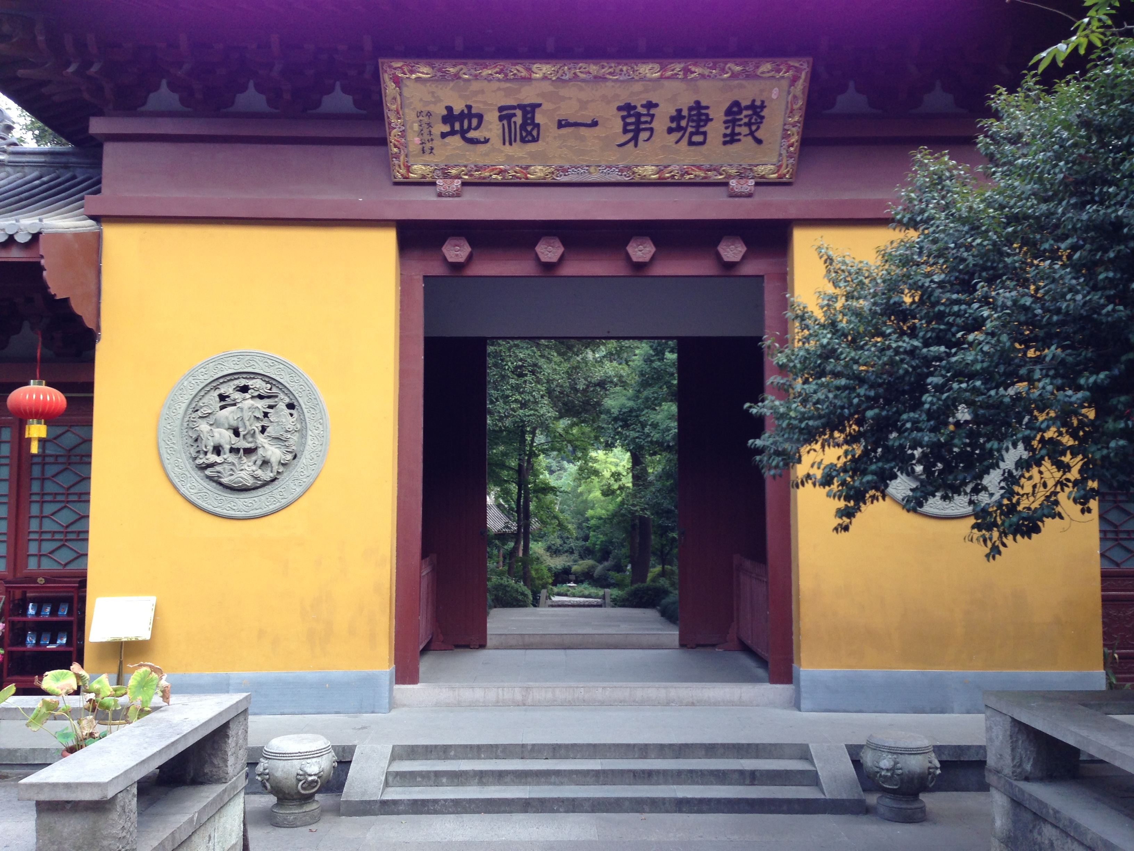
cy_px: 426
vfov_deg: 42.9
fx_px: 1081
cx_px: 567
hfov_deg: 55.4
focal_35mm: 33
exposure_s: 1/40
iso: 50
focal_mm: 4.13
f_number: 2.4
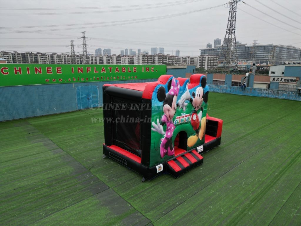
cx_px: 150
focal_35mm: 24
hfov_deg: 71.6
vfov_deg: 56.8
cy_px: 113
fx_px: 209
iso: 140
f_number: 1.7
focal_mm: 6.72
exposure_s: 1/725
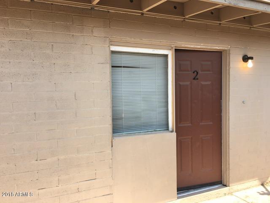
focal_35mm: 29
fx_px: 226
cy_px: 102
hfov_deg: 61.7
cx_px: 135
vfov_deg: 48.2
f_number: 2.2
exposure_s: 1/409
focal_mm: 4.15
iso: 25
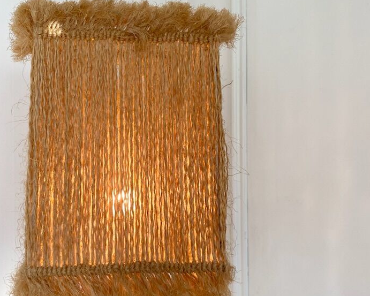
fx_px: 515
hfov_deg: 39.1
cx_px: 126
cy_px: 174
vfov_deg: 32.0
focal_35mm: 47
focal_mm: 4.25
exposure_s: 1/129
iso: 32
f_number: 1.8
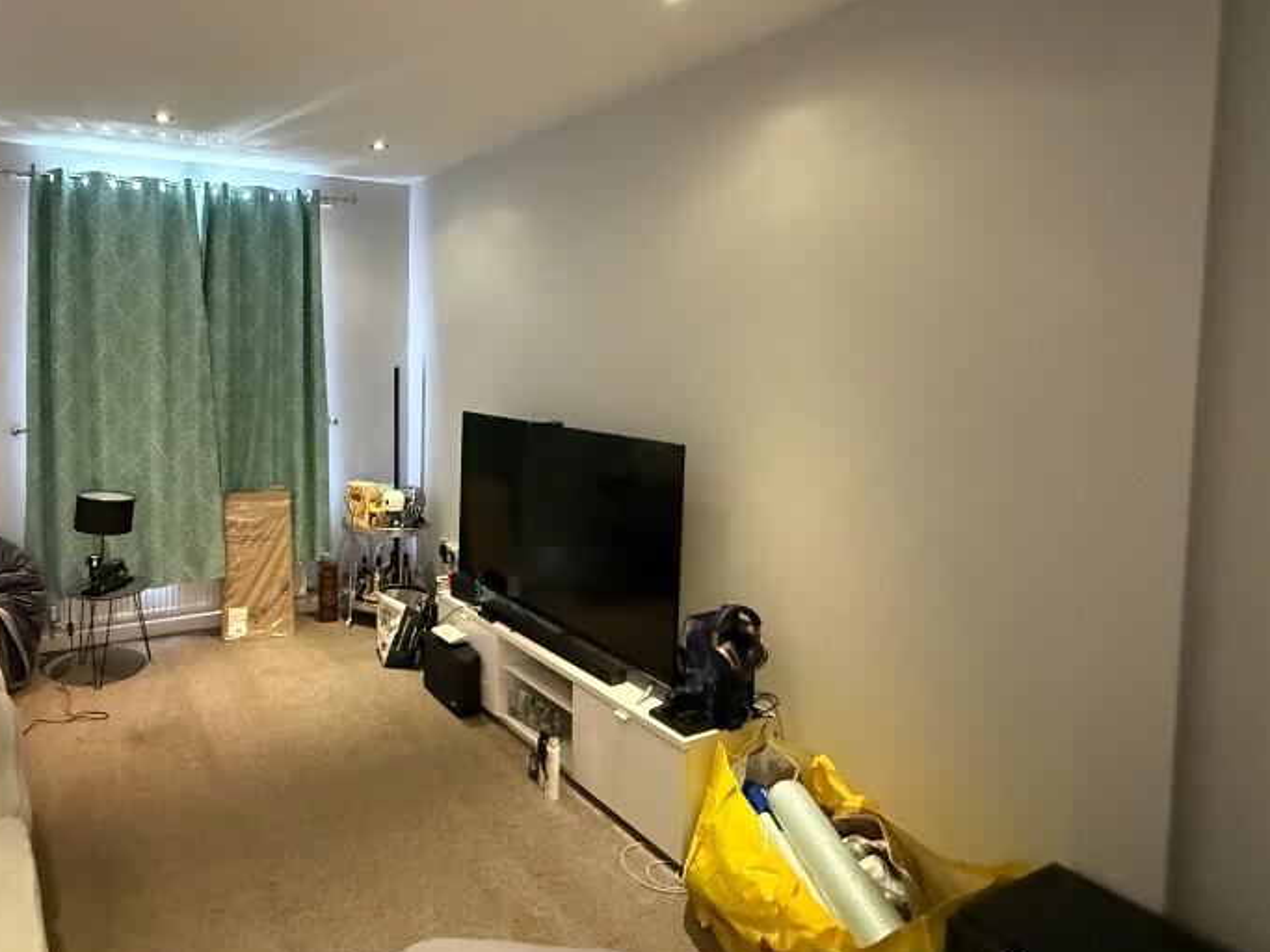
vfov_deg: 62.9
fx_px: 770
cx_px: 389
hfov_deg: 75.6
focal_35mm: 21
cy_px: 383
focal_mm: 2.22
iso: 1000
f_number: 2.2
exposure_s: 1/50
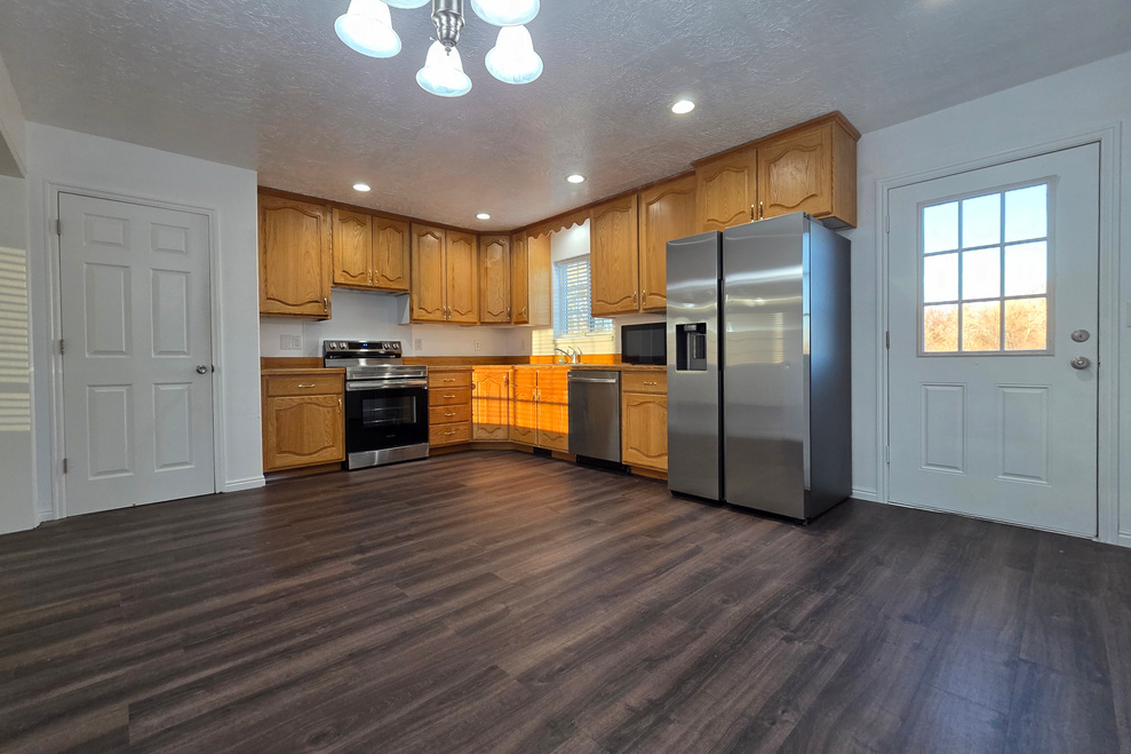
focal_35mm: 14
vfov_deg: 81.2
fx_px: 440
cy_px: 370
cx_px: 564
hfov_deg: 104.3
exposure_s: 1/120
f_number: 2.2
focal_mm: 2.2
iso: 200
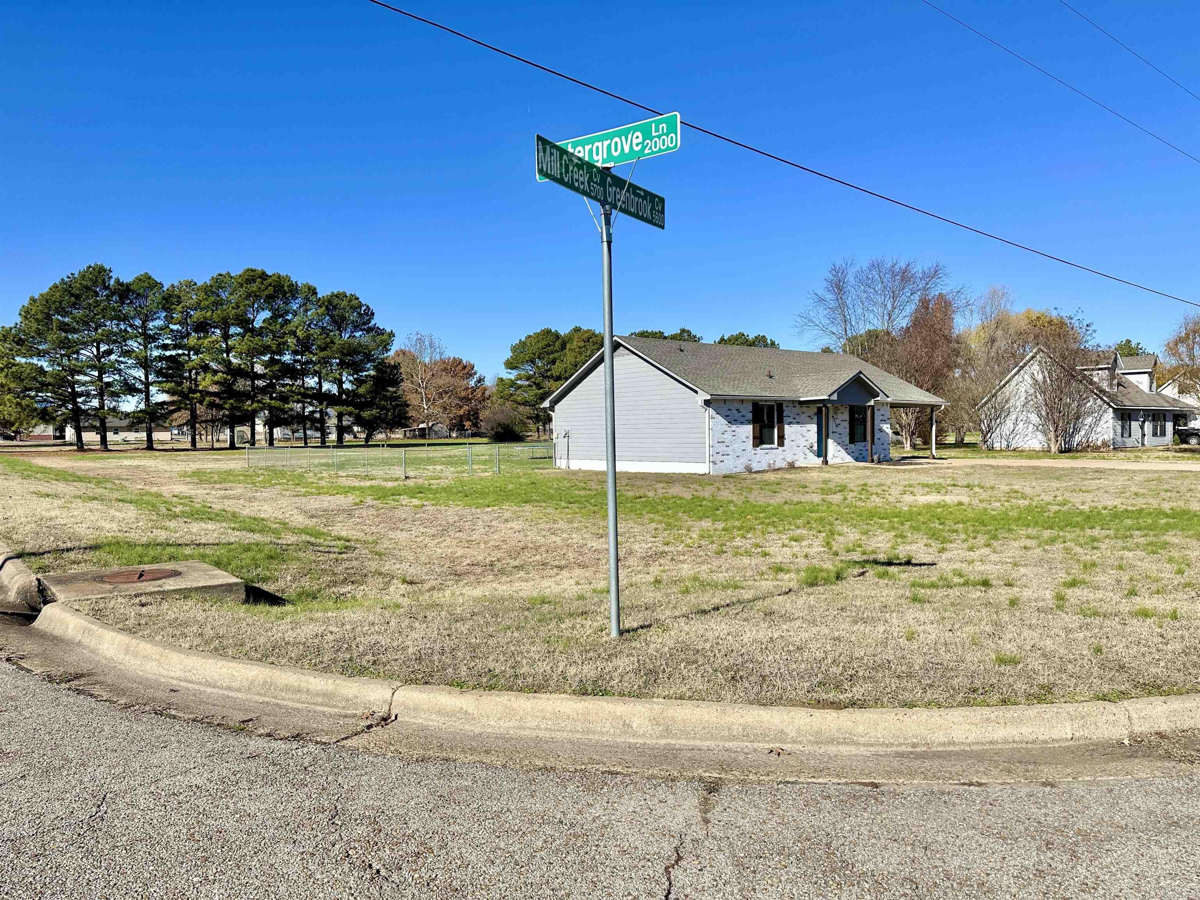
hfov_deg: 71.6
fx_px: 832
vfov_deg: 56.8
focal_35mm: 24
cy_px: 450
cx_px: 600
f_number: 1.78
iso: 80
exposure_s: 1/5263
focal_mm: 6.86
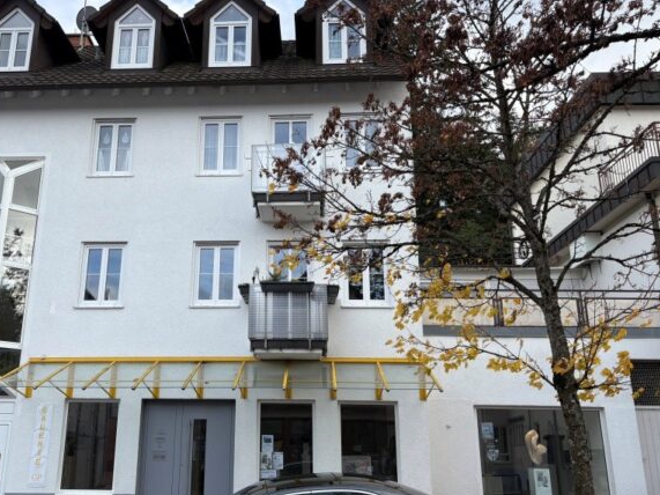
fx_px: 667
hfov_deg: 52.3
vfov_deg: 40.7
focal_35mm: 35
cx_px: 262
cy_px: 241
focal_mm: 5.96
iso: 50
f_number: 1.6
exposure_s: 1/973
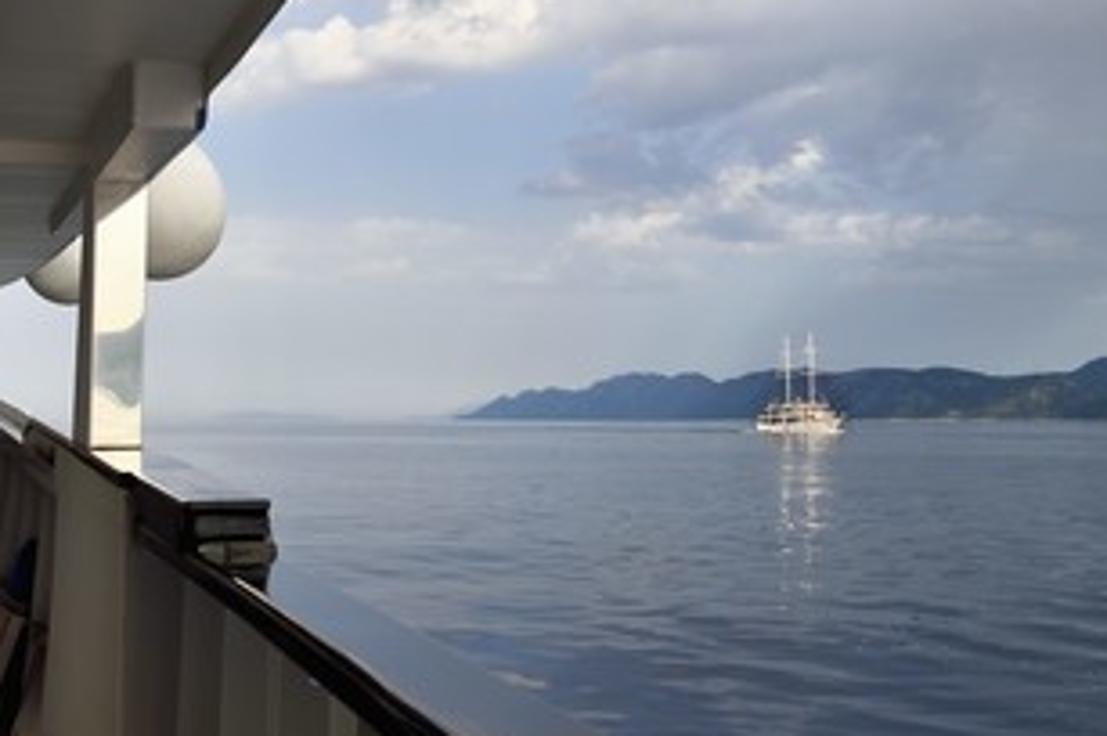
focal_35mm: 48
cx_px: 467
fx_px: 1474
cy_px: 458
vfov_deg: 27.9
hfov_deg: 41.0
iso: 200
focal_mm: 35
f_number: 10
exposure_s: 1/320
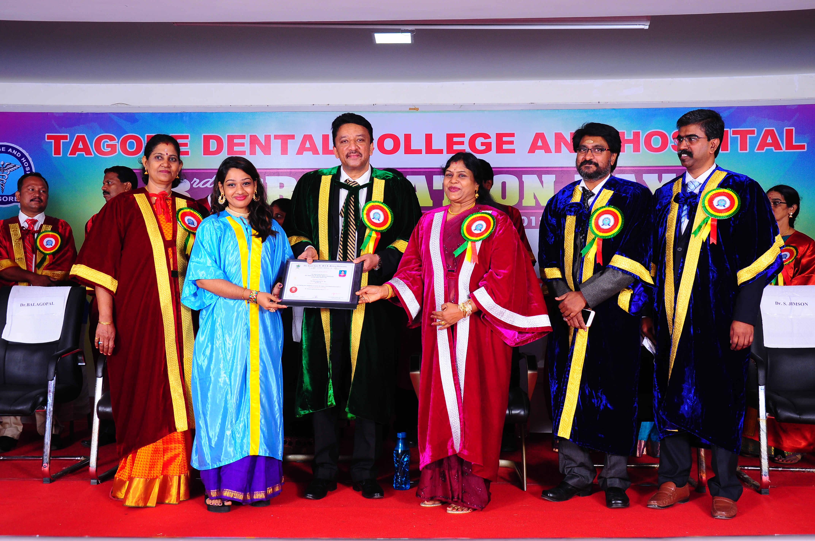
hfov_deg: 49.6
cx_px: 408
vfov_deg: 34.1
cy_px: 270
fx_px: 882
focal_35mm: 39
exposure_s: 1/125
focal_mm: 26
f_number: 7.1
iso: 320
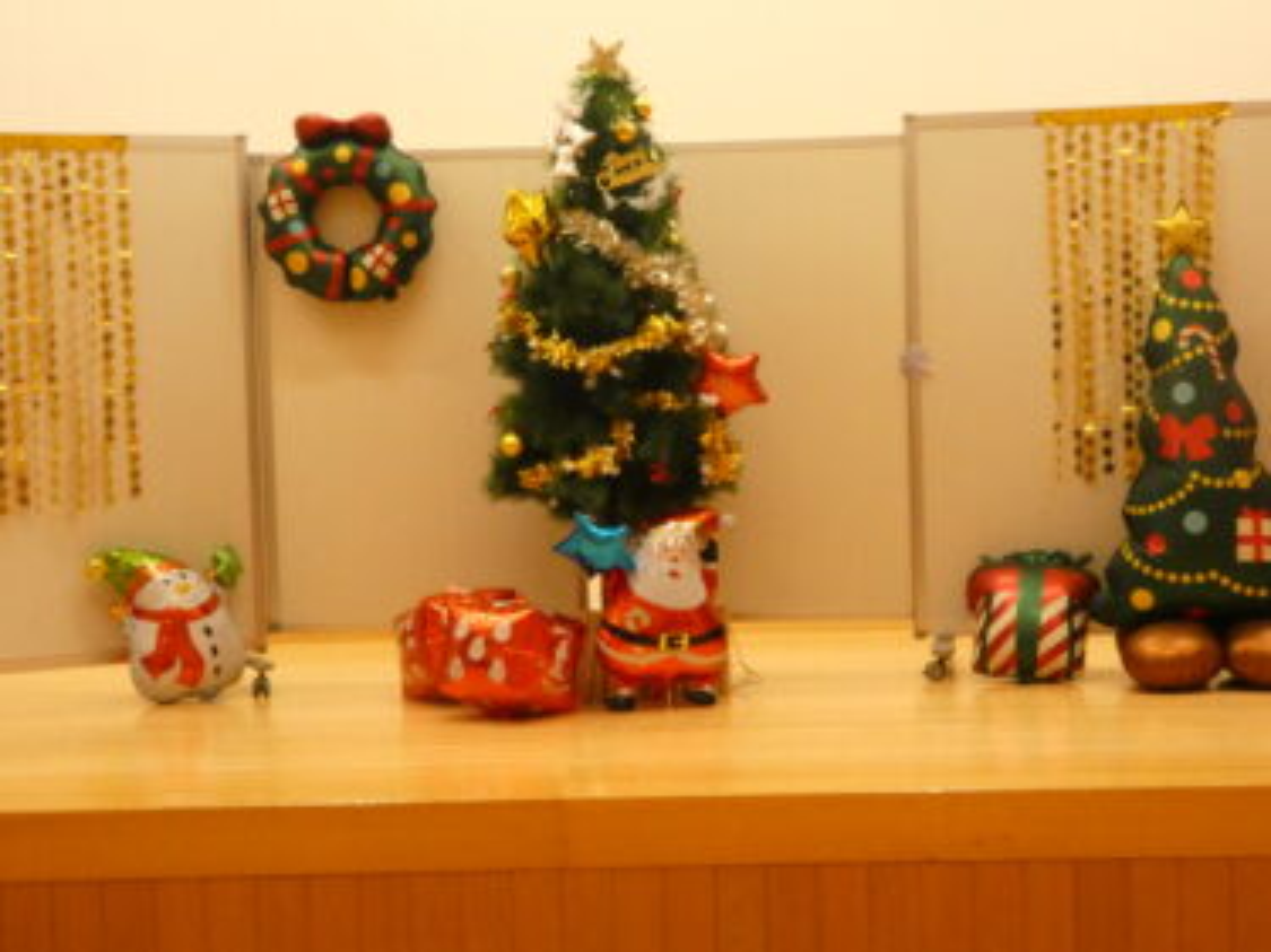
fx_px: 2569
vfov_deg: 21.0
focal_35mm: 70
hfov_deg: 27.8
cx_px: 636
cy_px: 476
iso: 1600
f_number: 8
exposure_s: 1/80
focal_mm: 12.5
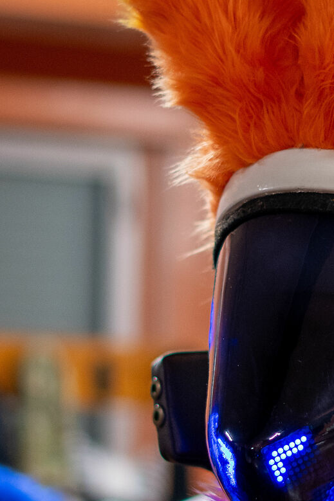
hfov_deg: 5.9
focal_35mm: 231
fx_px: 3216
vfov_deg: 8.9
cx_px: 324
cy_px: 320
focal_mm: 50
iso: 640
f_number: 1.8
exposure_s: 1/80
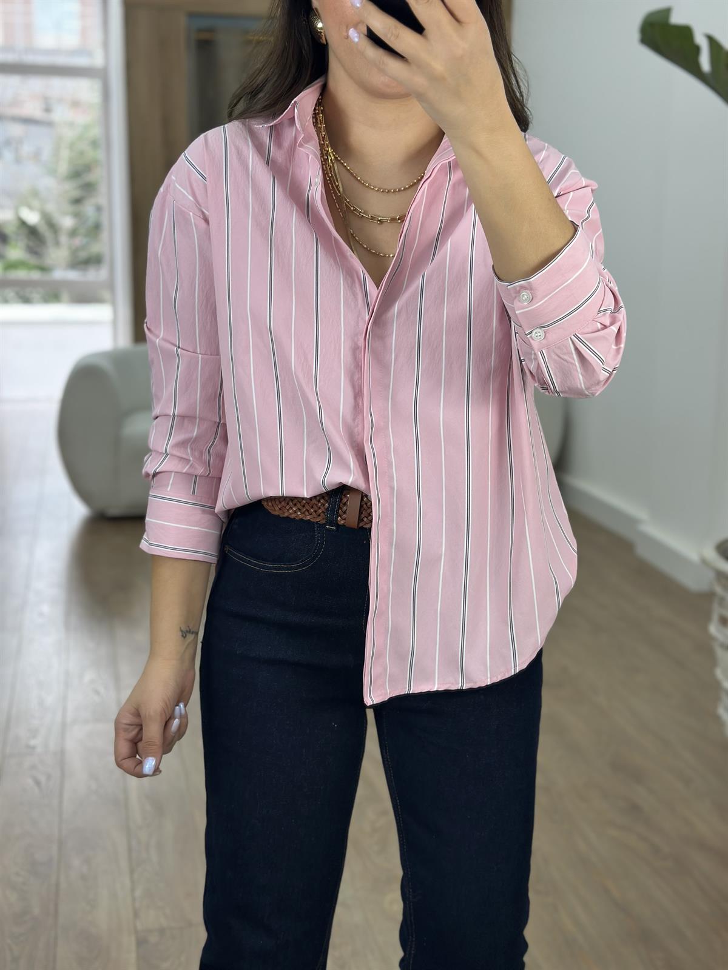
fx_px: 1346
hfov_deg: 30.3
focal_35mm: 48
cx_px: 364
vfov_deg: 39.7
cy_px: 485
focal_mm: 6.86
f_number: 1.78
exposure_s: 1/199
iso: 80
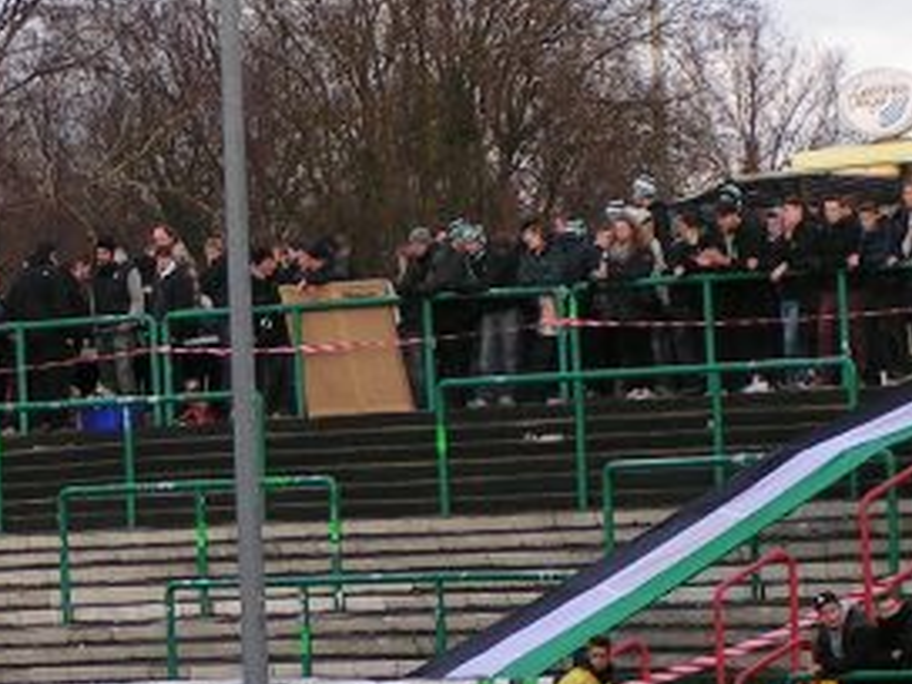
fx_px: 8378
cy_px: 238
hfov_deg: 6.2
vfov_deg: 4.7
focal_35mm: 318
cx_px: -101
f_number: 4.5
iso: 50
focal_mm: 16.6
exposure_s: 1/100
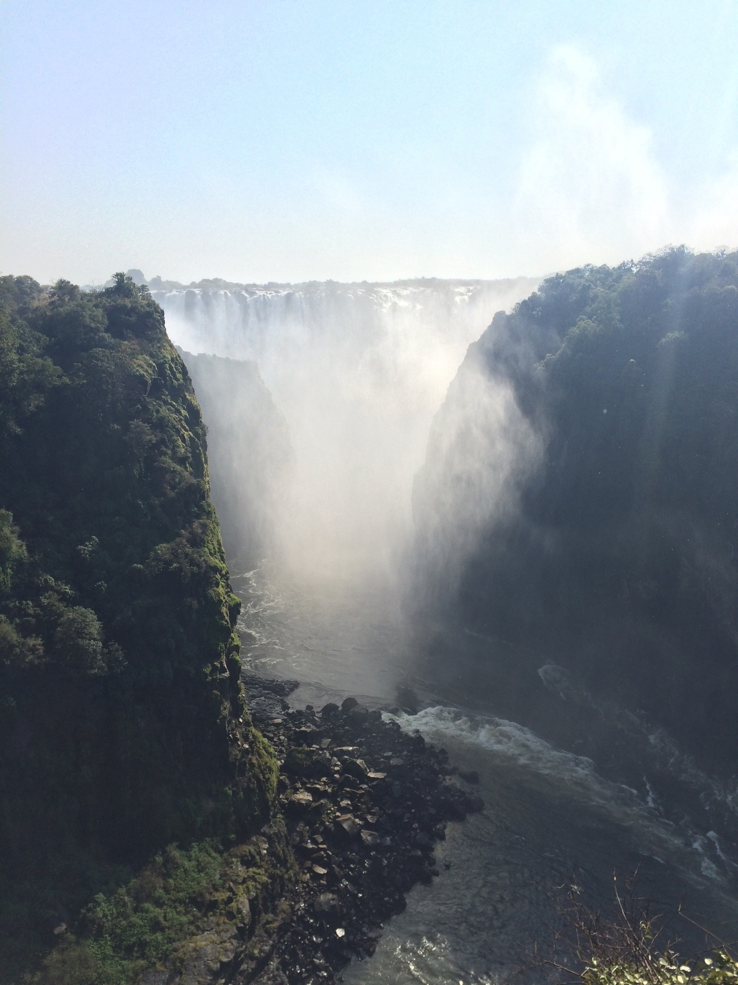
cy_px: 492
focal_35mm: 29
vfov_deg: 61.7
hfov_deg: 48.2
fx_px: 824
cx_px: 369
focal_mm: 4.15
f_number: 2.2
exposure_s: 1/2053
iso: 32
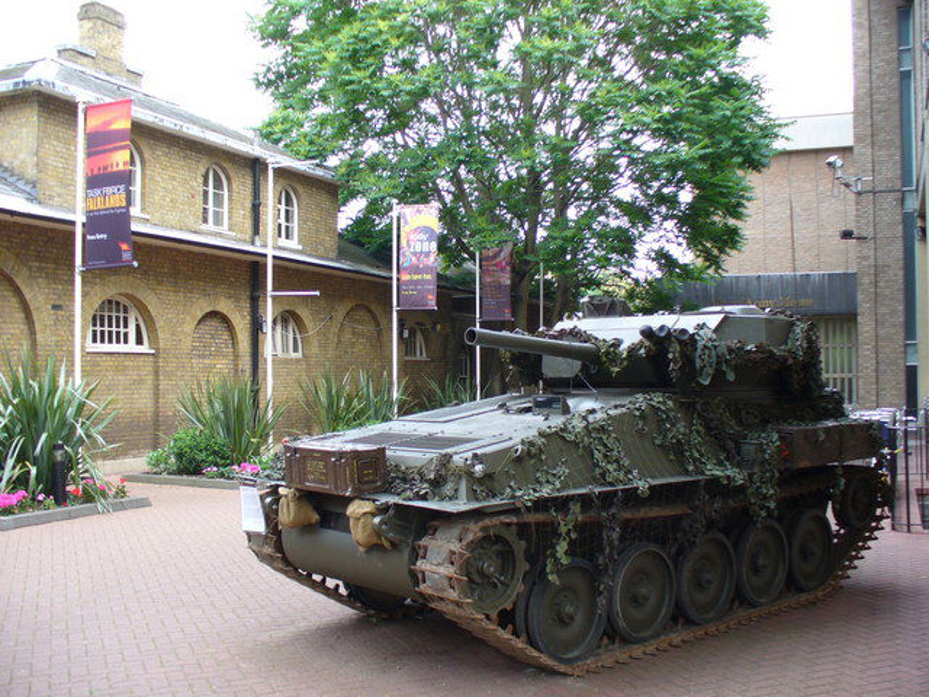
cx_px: 464
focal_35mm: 37
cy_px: 348
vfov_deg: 38.7
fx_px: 993
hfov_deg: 50.1
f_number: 2.8
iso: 80
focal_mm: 6.1
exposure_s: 1/100
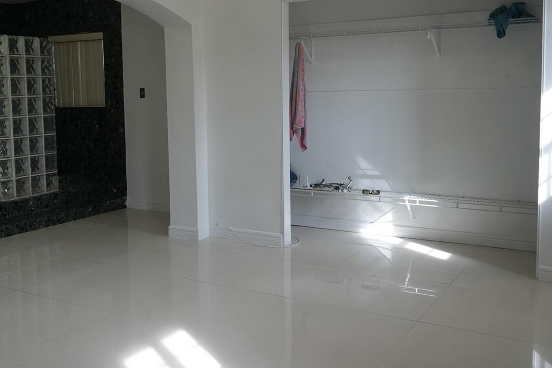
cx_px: 174
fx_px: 629
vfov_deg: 32.5
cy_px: 147
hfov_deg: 46.5
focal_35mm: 41
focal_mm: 29
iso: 200
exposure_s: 1/200
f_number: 4
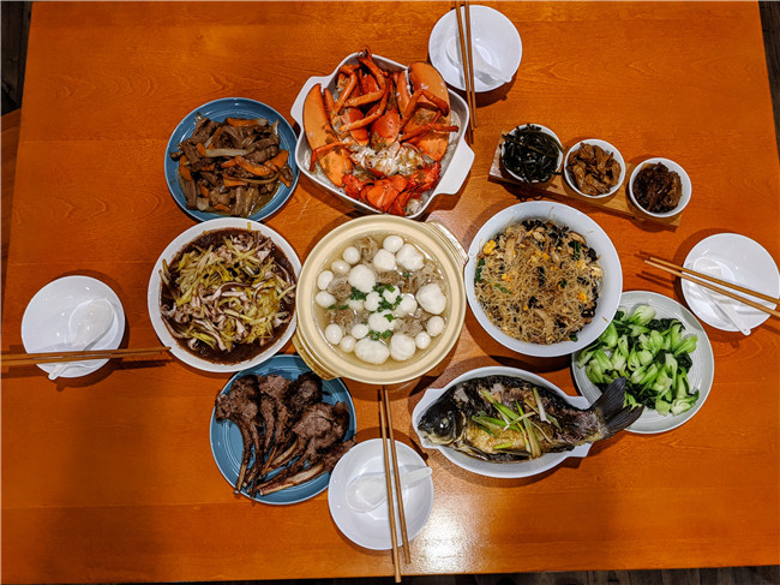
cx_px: 390
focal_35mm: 27
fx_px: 608
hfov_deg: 65.3
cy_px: 292
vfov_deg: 51.3
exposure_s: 1/24
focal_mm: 4.38
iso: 113
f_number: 1.73
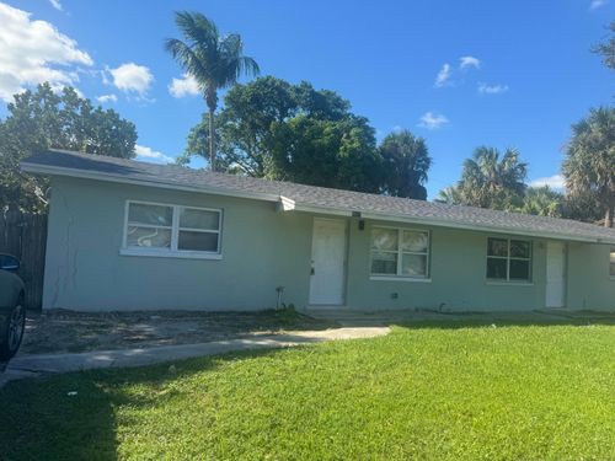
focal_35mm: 24
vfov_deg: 56.8
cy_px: 230
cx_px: 308
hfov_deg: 71.6
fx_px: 426
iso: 80
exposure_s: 1/2252
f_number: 1.78
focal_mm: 6.76
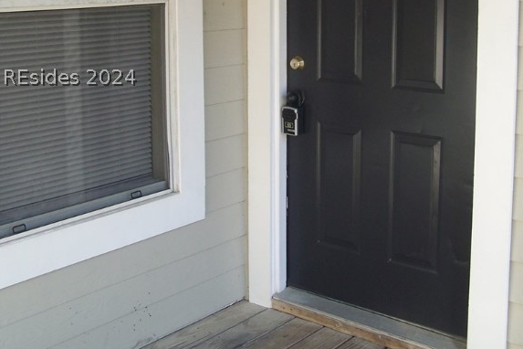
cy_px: 77
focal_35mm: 53
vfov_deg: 25.1
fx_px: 770
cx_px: 261
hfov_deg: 37.5
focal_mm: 6.3
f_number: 2.8
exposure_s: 1/90
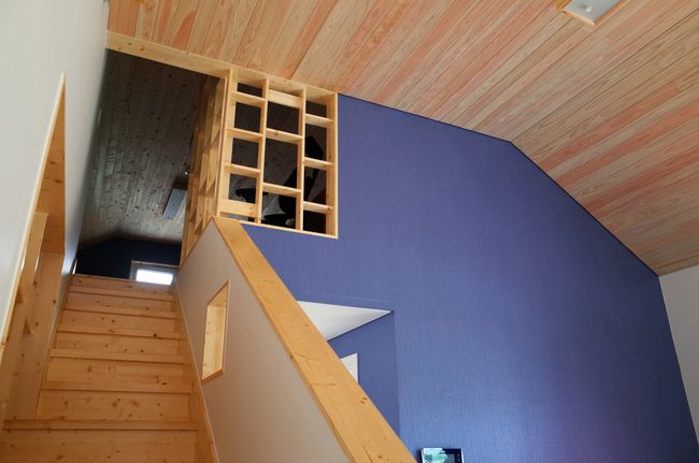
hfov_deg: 65.6
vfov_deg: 46.2
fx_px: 543
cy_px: 232
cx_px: 350
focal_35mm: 28
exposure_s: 1/40
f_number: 5
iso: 640
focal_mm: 18.3
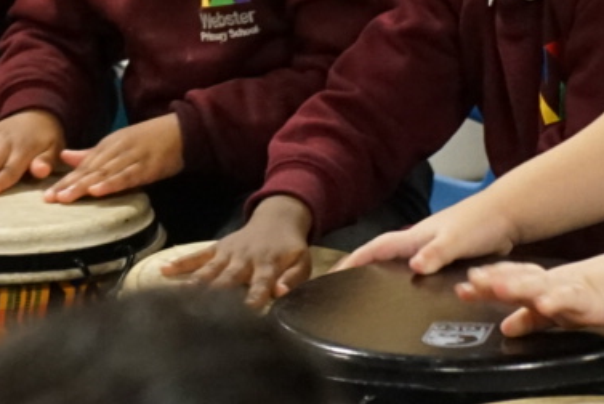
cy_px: 218
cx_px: -143
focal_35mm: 300
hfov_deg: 6.8
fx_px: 5037
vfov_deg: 4.6
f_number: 4
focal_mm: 70
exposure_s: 1/160
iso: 5000
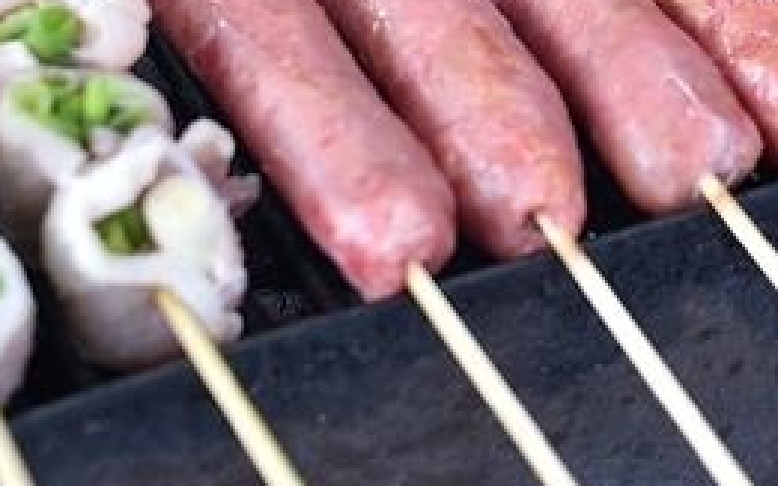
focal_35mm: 101
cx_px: 712
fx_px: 2141
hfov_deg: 20.2
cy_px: -21
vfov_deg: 12.8
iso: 400
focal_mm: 35
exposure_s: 1/320
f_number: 4
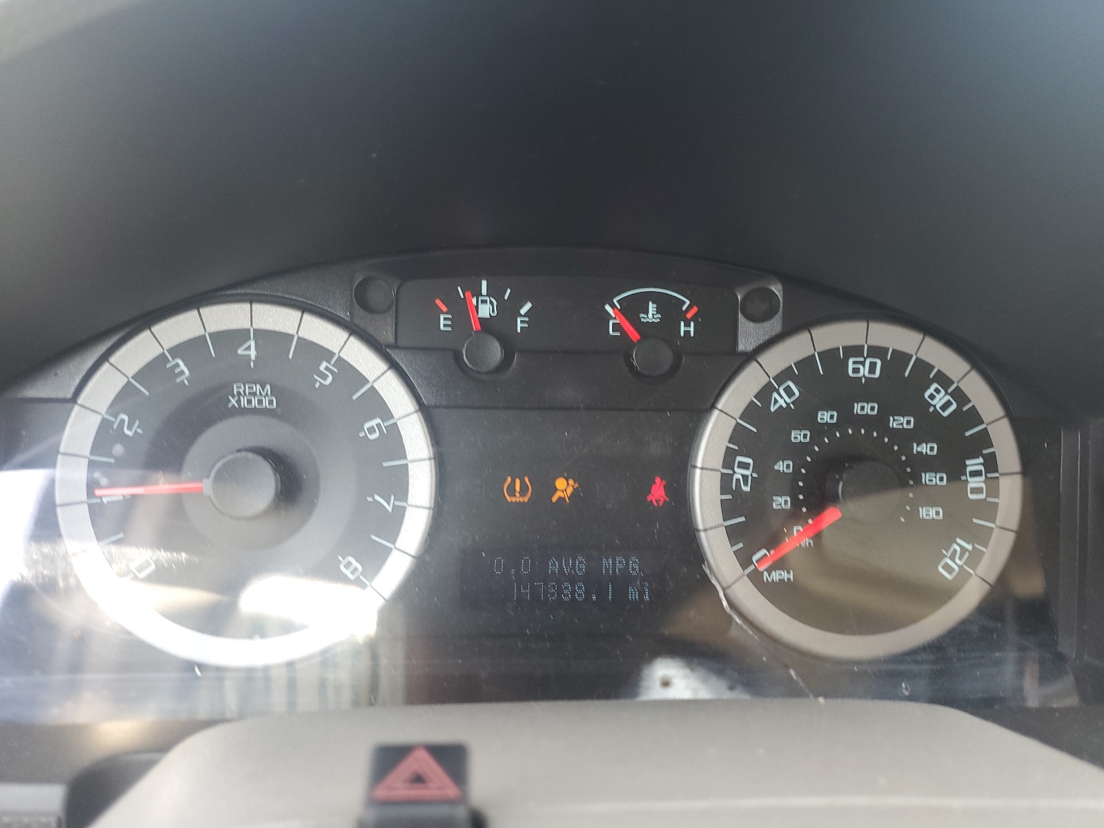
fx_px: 829
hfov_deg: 67.3
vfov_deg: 53.1
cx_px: 552
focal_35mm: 26
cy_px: 414
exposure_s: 1/120
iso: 70
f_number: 1.5
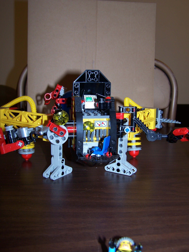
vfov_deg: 49.0
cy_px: 126
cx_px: 94
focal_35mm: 38
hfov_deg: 37.7
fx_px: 277
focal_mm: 6.3
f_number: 2.8
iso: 80
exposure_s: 1/60
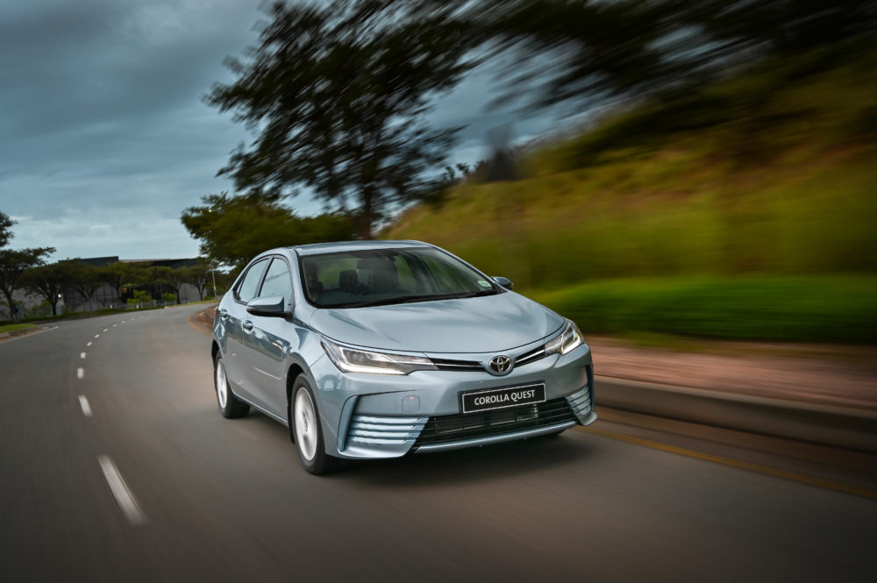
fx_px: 852
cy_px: 292
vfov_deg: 37.8
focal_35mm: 35
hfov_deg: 54.5
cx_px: 438
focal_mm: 35
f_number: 4.5
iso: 320
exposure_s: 1/8
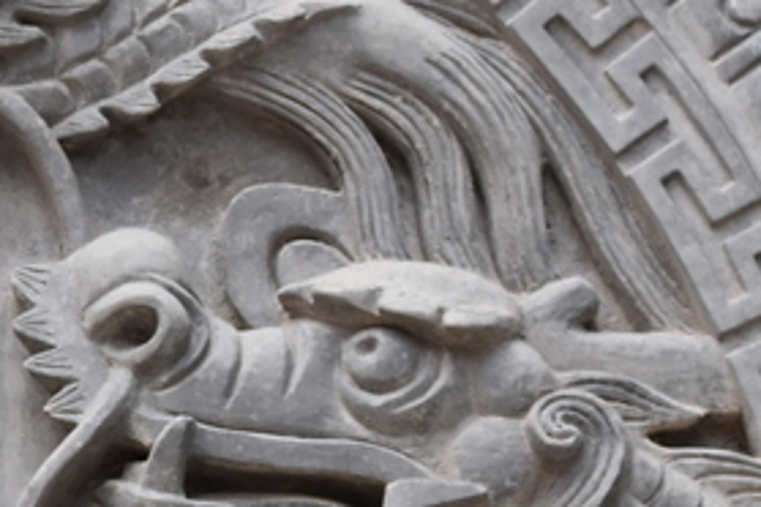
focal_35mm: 452
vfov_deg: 3.0
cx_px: -333
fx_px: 9554
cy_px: 860
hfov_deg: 4.5
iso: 280
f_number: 5.6
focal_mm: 70
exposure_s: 1/250
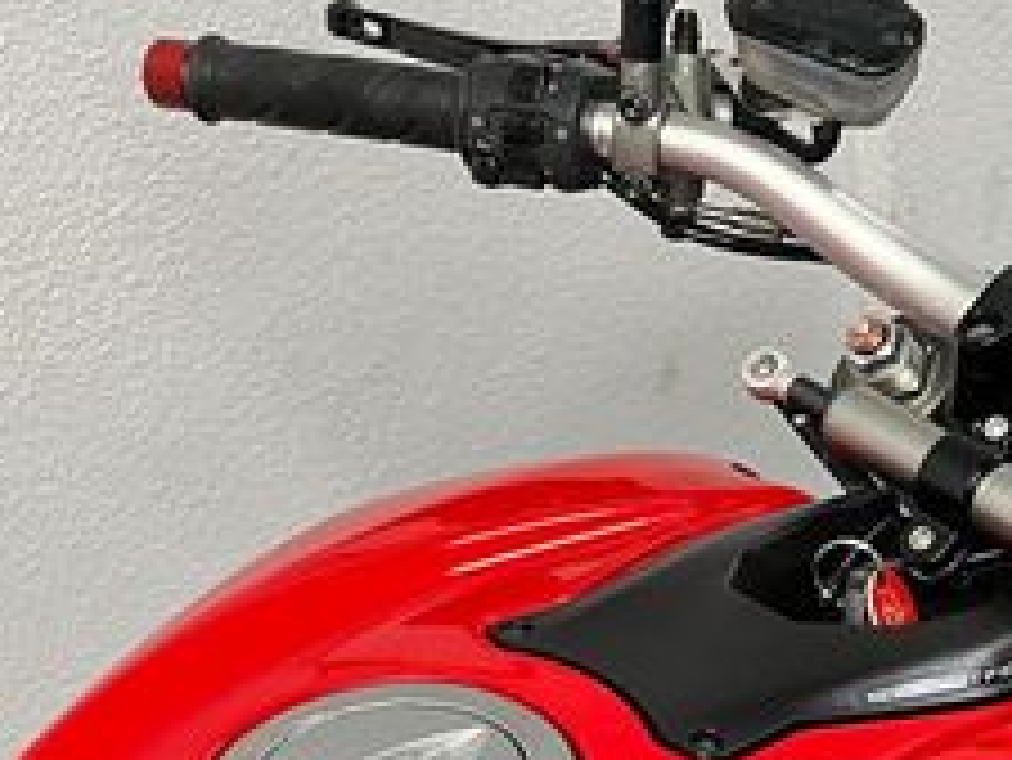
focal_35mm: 74
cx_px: 832
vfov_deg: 19.5
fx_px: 2165
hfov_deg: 25.8
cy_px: 693
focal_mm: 5.1
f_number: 1.6
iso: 100
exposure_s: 1/50
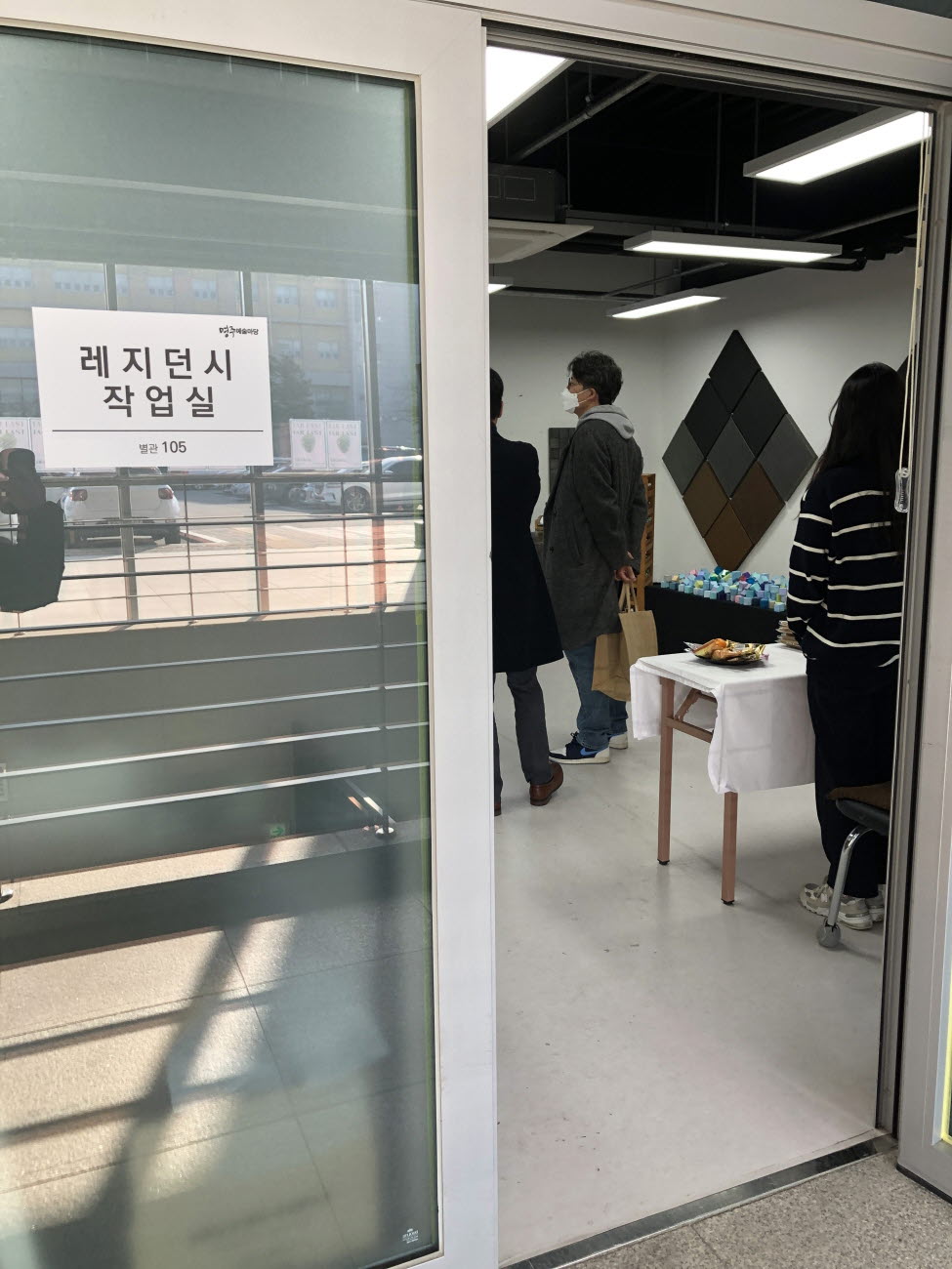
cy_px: 634
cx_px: 476
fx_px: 1027
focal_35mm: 28
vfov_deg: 63.4
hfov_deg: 49.7
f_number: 1.8
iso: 40
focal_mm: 3.99
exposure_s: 1/120
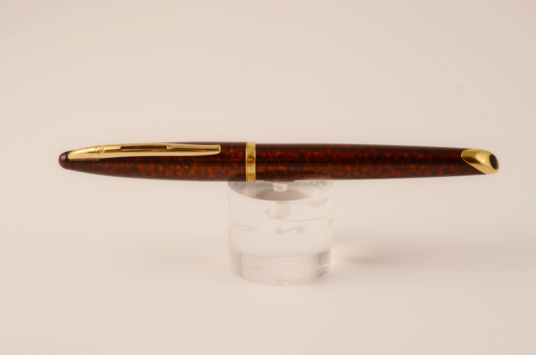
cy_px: 178
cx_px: 268
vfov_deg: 15.1
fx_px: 1337
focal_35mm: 90
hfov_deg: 22.7
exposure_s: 1/50
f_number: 8
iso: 100
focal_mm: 60
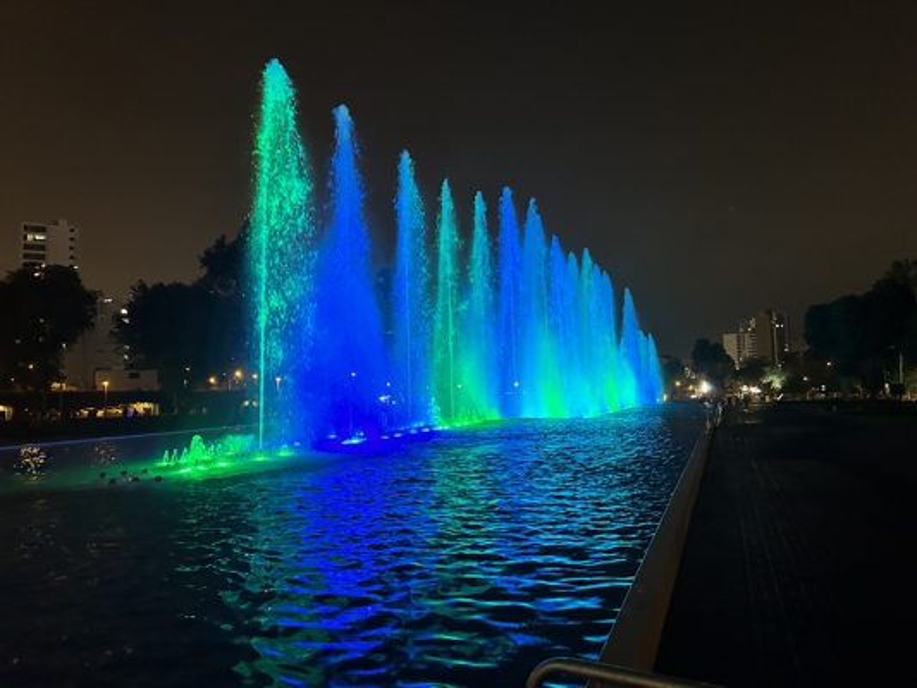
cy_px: 344
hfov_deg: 67.3
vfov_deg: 53.1
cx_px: 458
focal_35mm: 26
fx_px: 689
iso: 500
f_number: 1.5
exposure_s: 1/40
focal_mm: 5.7
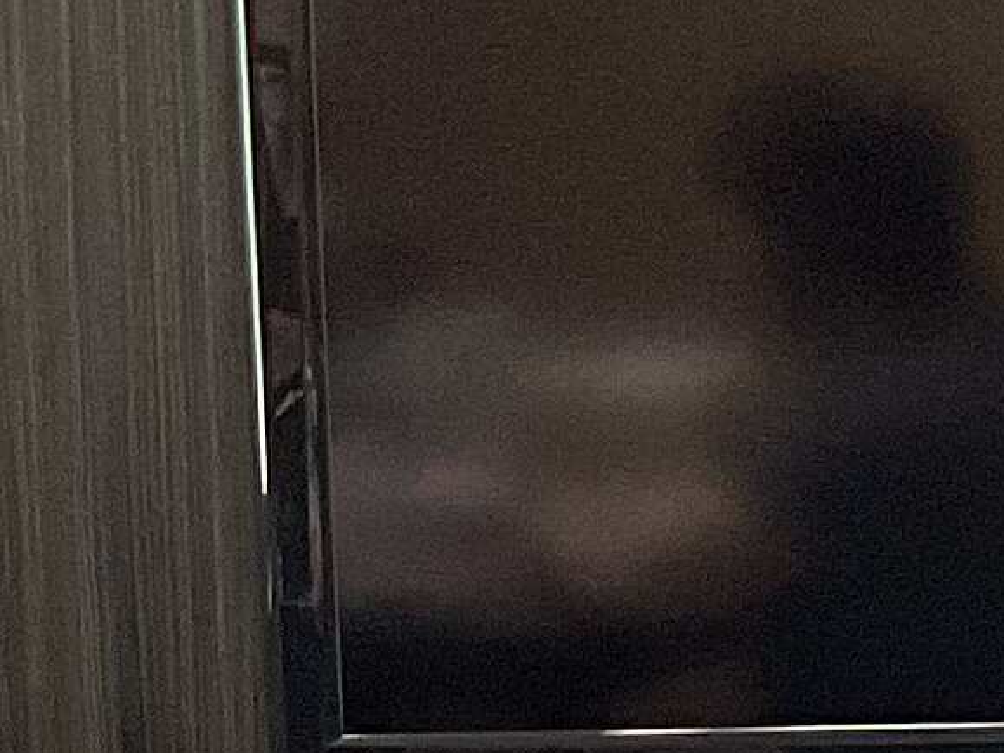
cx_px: 1179
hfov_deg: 9.7
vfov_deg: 7.0
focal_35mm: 202
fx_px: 5858
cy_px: 1789
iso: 100
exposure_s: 1/60
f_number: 1.8
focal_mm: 3
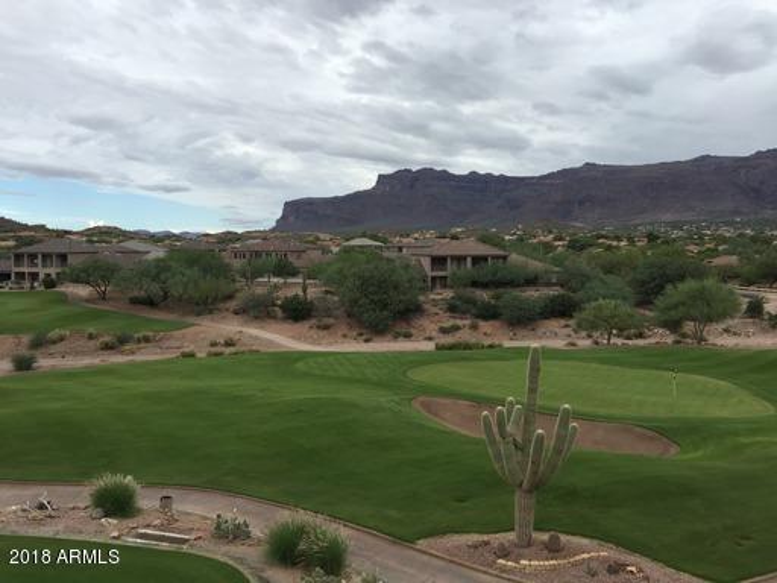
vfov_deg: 48.2
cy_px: 292
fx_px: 651
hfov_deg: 61.7
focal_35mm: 29
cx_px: 388
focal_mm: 4.15
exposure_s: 1/1412
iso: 32
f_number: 2.2
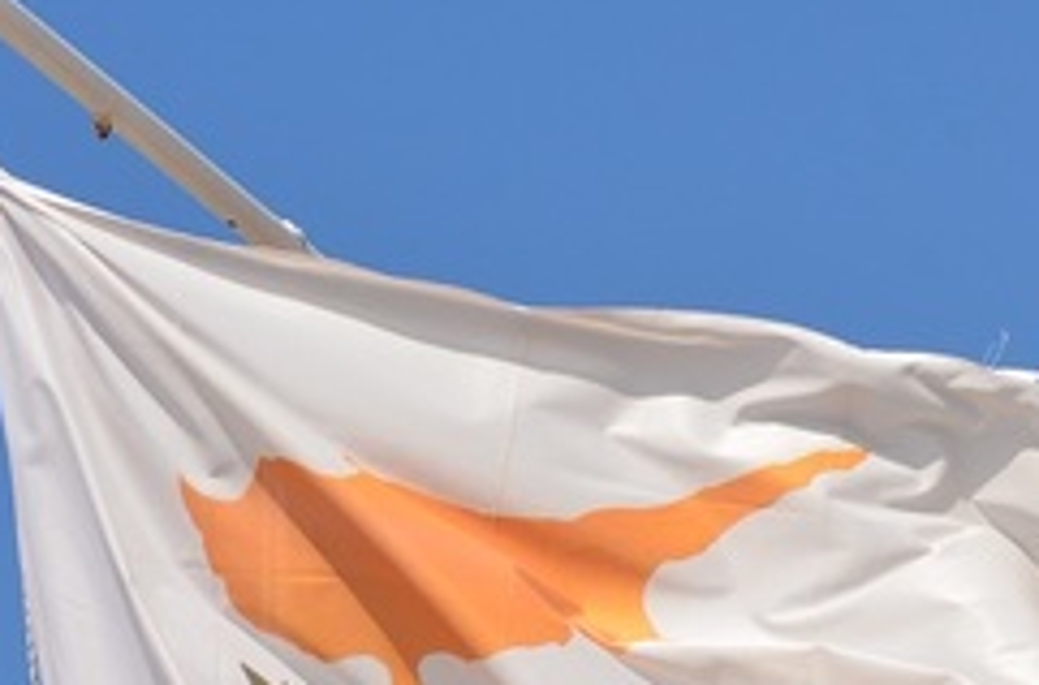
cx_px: 1065
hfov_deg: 3.8
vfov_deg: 2.5
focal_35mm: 544
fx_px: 15649
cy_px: 707
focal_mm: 120
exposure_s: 1/500
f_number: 11
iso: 200
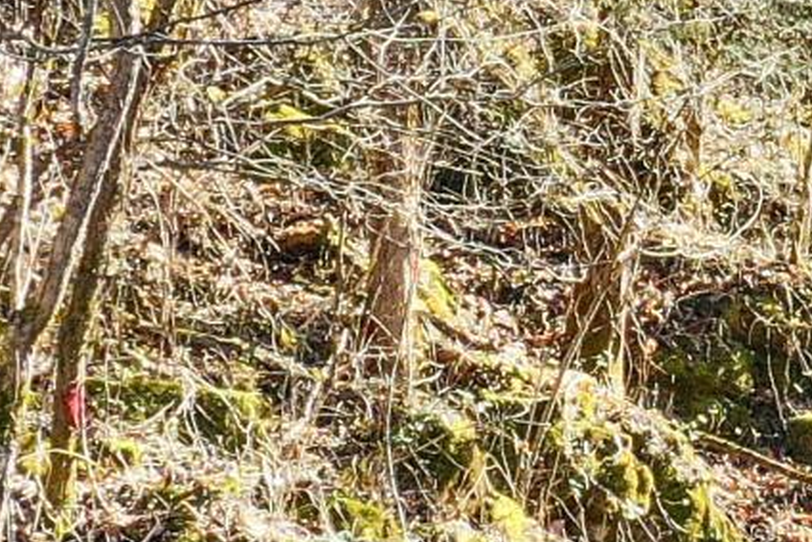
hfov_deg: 9.5
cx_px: 1794
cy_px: 84
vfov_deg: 6.9
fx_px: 4467
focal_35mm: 198
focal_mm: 10.26
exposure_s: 1/100
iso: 100
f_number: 5.6
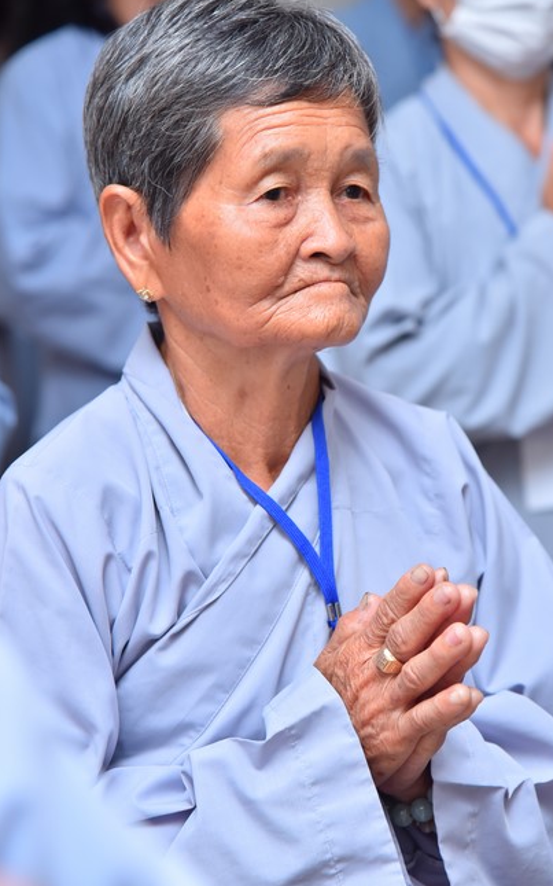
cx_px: 292
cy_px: 442
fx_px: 2725
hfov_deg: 11.6
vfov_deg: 18.4
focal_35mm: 113
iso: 1000
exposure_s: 1/125
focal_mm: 110
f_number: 5.6
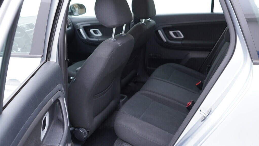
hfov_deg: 52.8
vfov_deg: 31.2
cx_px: 130
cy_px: 73
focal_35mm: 38
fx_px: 261
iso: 200
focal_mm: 24
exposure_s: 1/40
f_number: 2.8
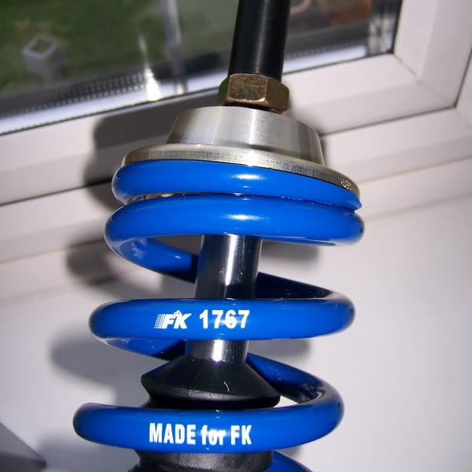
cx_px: 236
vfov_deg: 38.9
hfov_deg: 39.2
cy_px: 176
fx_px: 663
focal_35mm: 43
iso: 100
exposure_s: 1/60
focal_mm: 6
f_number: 2.8
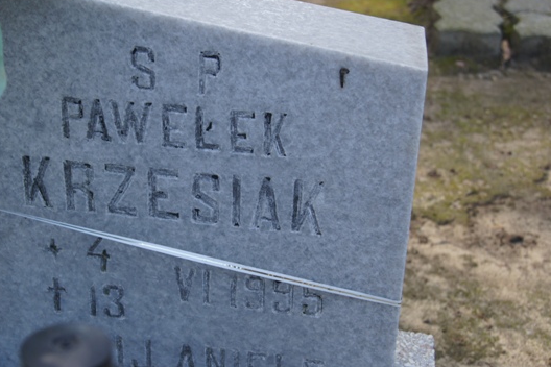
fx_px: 973
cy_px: 206
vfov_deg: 21.4
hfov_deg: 31.5
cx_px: 219
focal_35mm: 64
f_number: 7.1
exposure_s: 1/80
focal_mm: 35
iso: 200
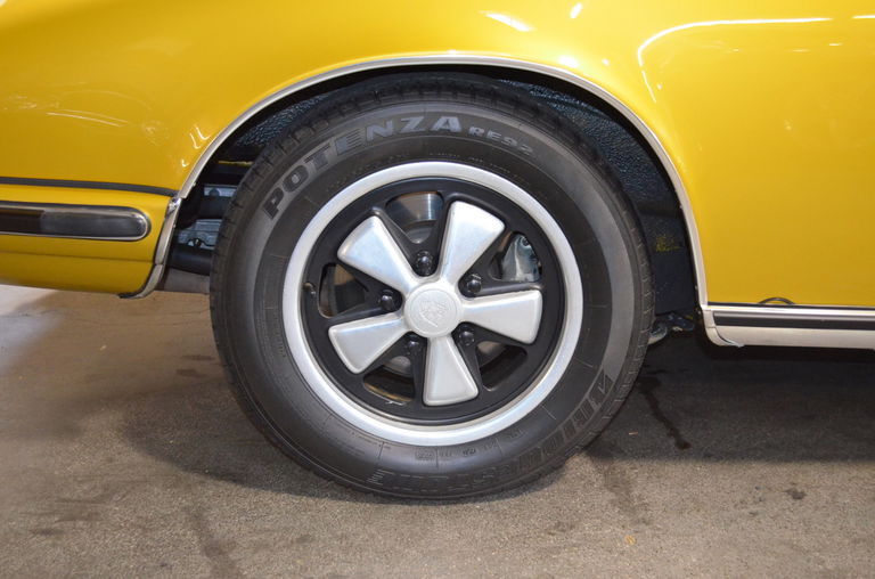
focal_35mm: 44
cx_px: 438
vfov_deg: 30.7
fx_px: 1055
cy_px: 290
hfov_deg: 45.1
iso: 3200
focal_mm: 29
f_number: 4.5
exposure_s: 1/60
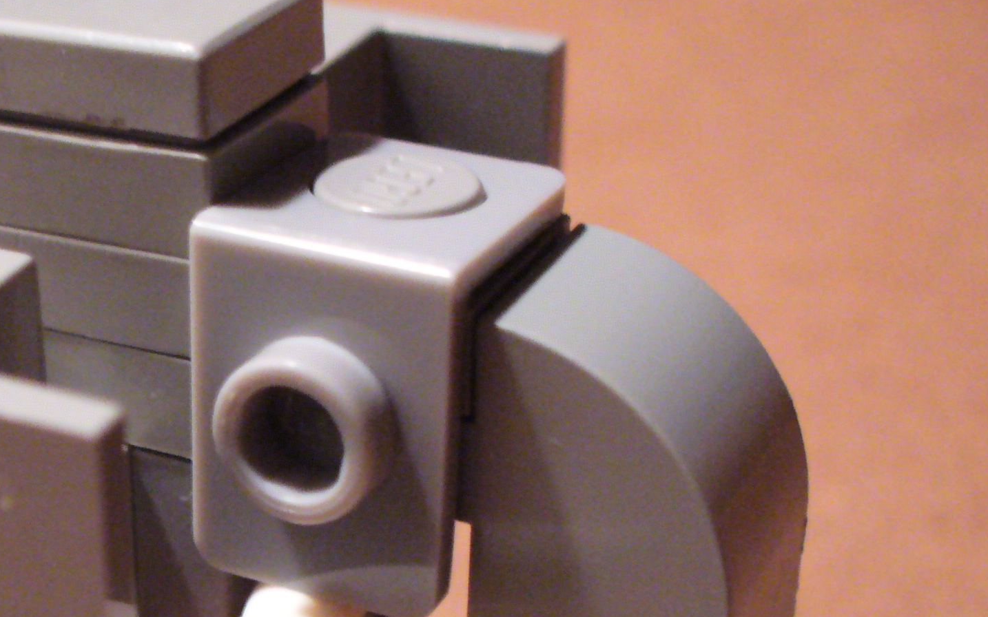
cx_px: 92
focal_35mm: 77
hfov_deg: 25.9
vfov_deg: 16.7
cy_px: 532
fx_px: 2073
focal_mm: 6.1
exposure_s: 1/10
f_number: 2.8
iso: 400
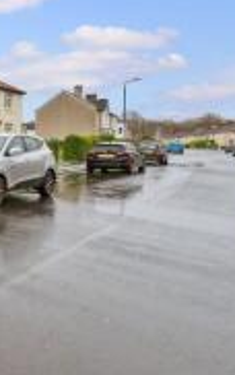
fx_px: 327
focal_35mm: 32
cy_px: 147
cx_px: -175
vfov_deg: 59.1
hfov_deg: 23.3
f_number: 6.3
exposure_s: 1/15
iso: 800
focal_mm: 12
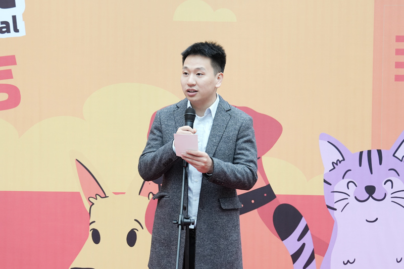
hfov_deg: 28.8
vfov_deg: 19.4
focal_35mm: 70
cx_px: 202
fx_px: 785
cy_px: 134
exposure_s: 1/125
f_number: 4
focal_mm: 70
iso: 1250
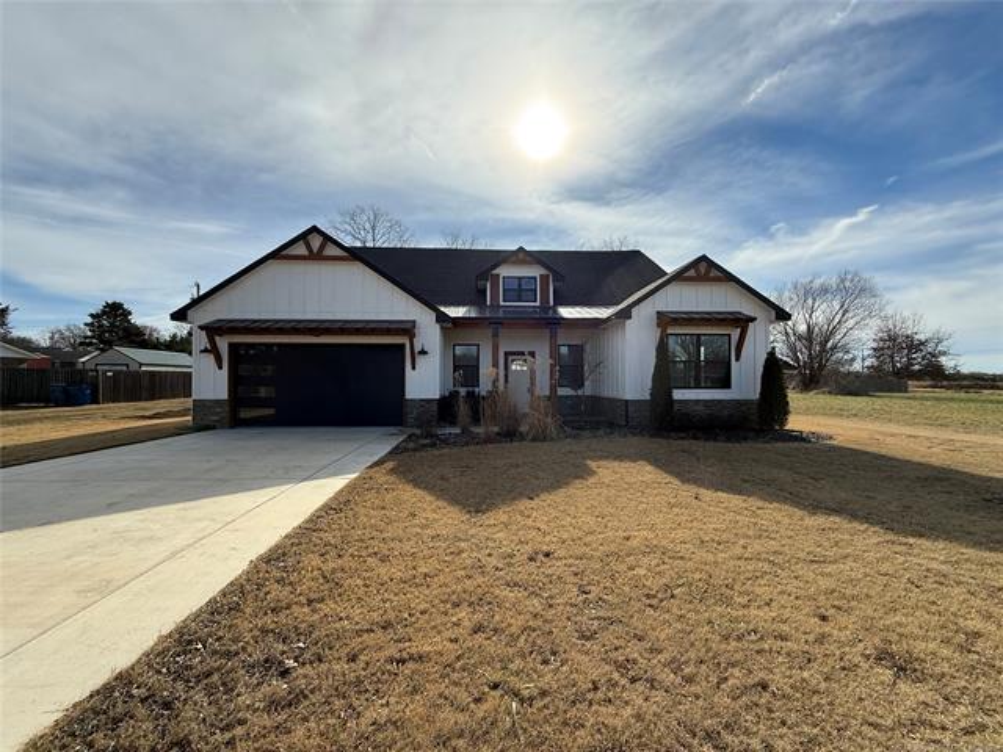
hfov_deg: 102.1
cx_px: 502
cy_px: 376
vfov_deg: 85.7
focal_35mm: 14
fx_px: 406
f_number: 2.2
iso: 64
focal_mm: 2.22
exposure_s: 1/2092
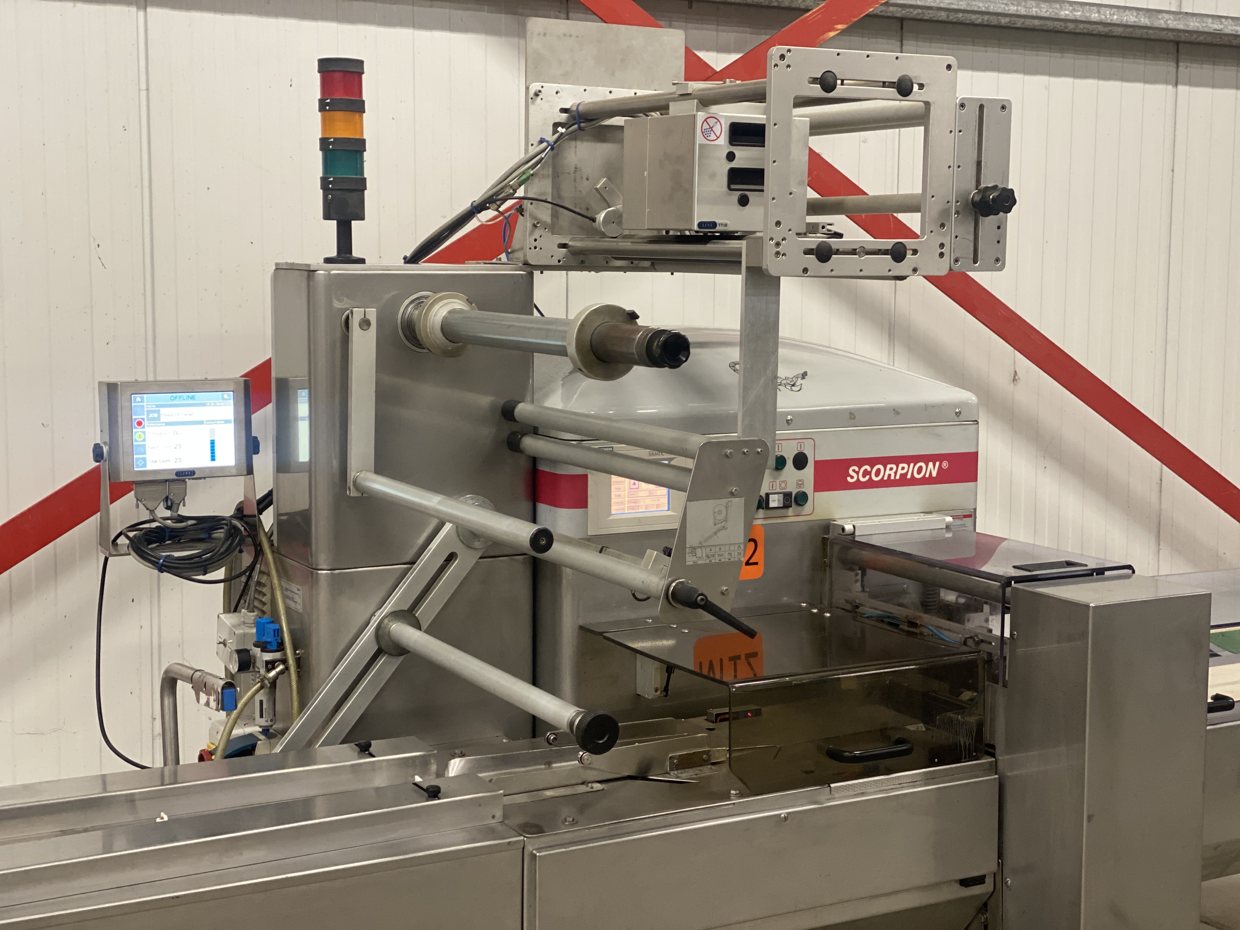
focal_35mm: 52
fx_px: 1863
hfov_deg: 36.8
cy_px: 465
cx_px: 620
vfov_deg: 28.0
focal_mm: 6
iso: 250
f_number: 2
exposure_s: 1/33
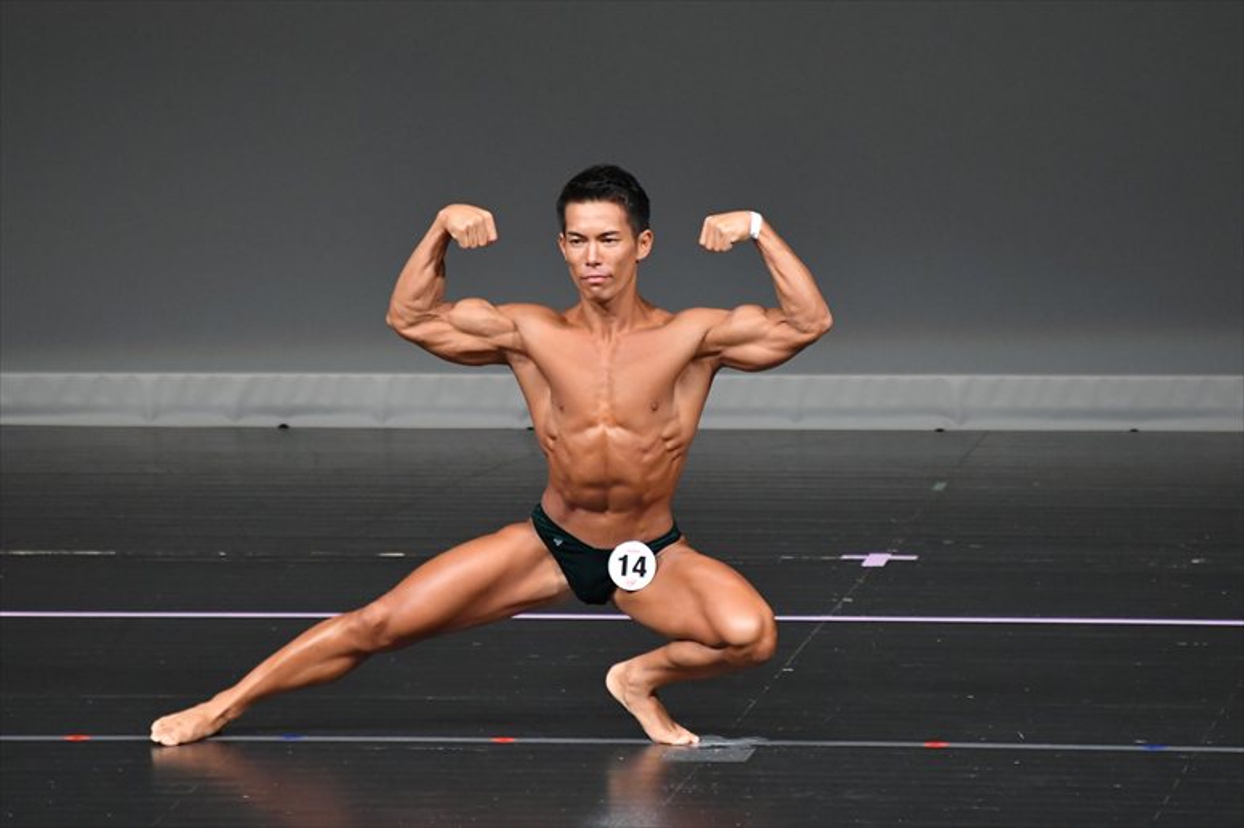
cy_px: 414
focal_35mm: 450
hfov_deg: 4.6
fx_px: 15543
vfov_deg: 3.1
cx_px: 622
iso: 4000
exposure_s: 1/400
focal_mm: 300
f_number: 5.6
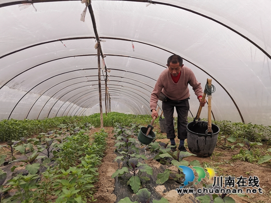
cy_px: 102
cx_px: 136
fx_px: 204
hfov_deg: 67.3
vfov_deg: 53.1
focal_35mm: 26
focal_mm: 4.75
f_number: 1.8
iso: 50
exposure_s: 1/368
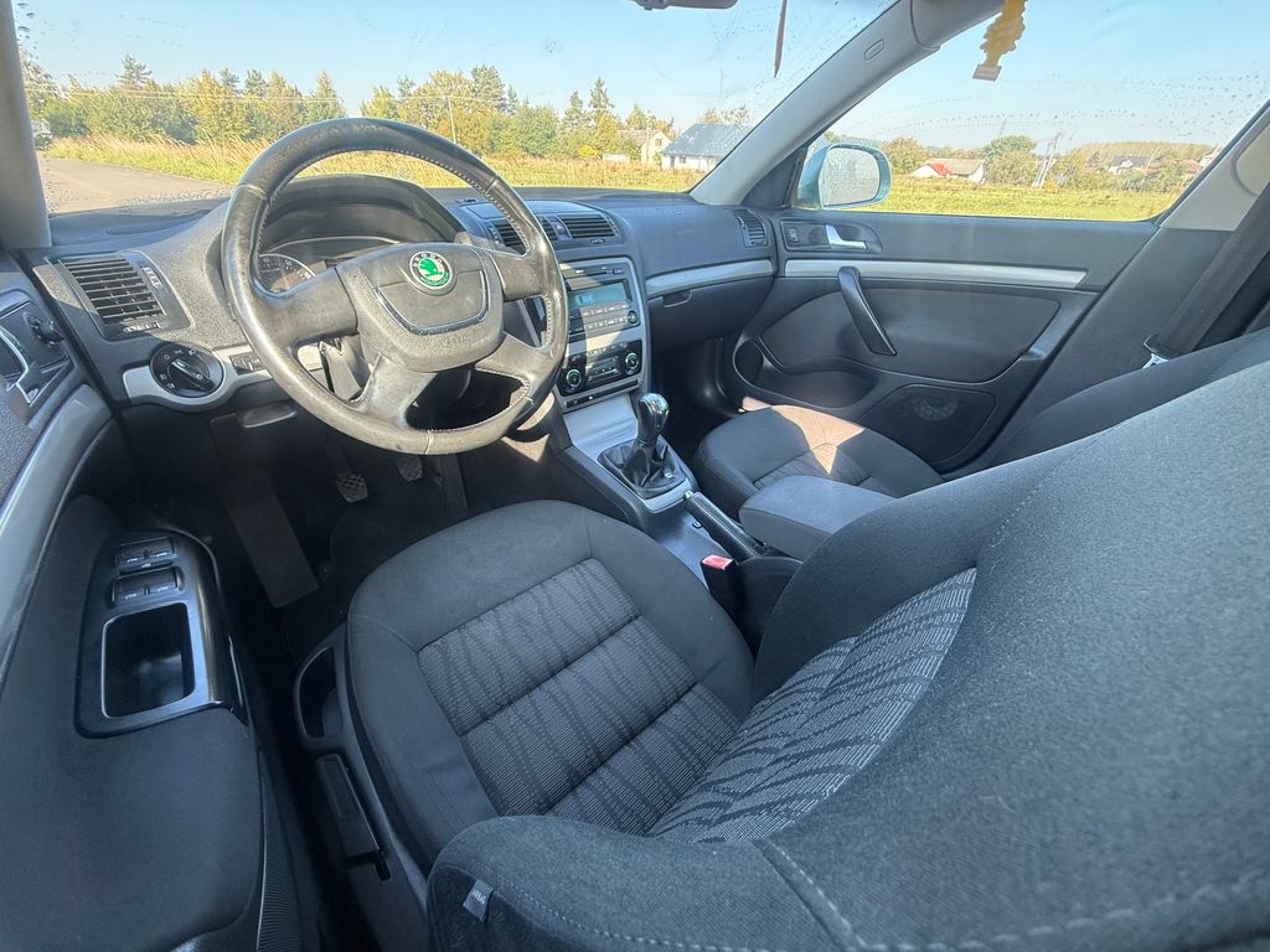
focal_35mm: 14
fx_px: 514
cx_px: 635
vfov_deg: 85.7
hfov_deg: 102.1
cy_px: 476
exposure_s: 1/99
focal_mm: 2.22
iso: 200
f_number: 2.2
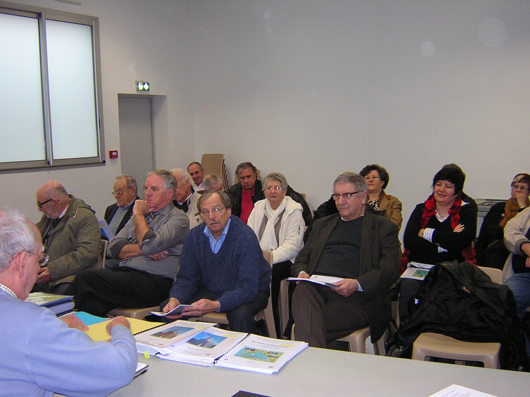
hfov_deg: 51.4
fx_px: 551
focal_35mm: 36
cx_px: 265
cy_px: 198
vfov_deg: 39.7
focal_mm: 4.7
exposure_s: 1/60.1
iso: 292
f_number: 2.6
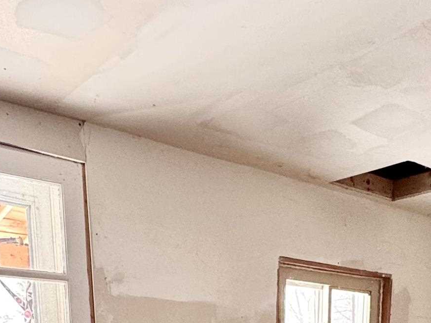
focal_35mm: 49
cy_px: 538
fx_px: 610
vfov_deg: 22.0
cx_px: 221
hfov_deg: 38.9
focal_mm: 2.22
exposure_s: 1/99
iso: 200
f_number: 2.2
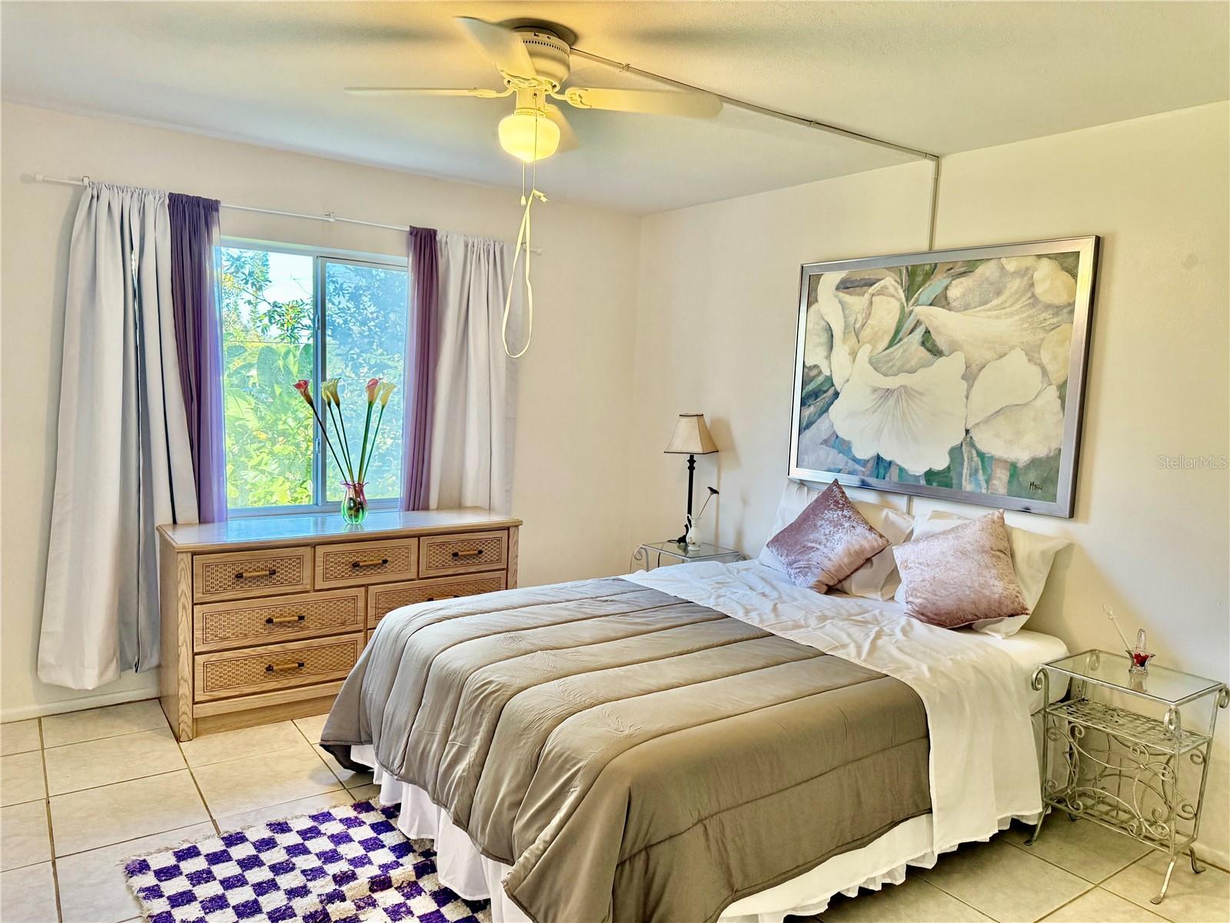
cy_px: 462
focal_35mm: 24
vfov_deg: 56.8
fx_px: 853
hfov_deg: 71.6
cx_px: 615
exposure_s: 1/134
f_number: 1.78
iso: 200
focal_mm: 6.76
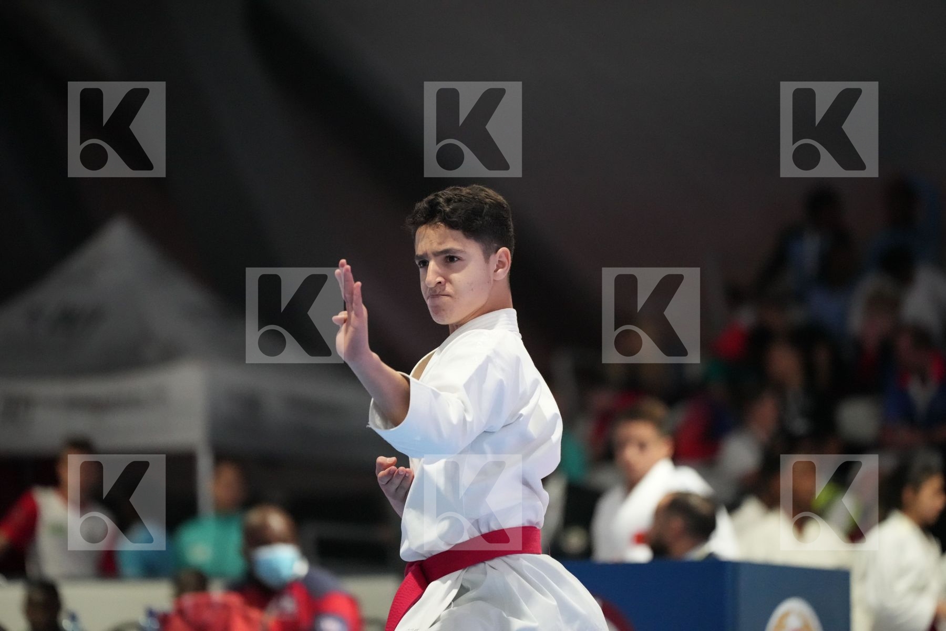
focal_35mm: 200
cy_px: 316
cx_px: 473
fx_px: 5255
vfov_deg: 6.9
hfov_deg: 10.3
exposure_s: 1/500
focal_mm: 200
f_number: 2.8
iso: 10000
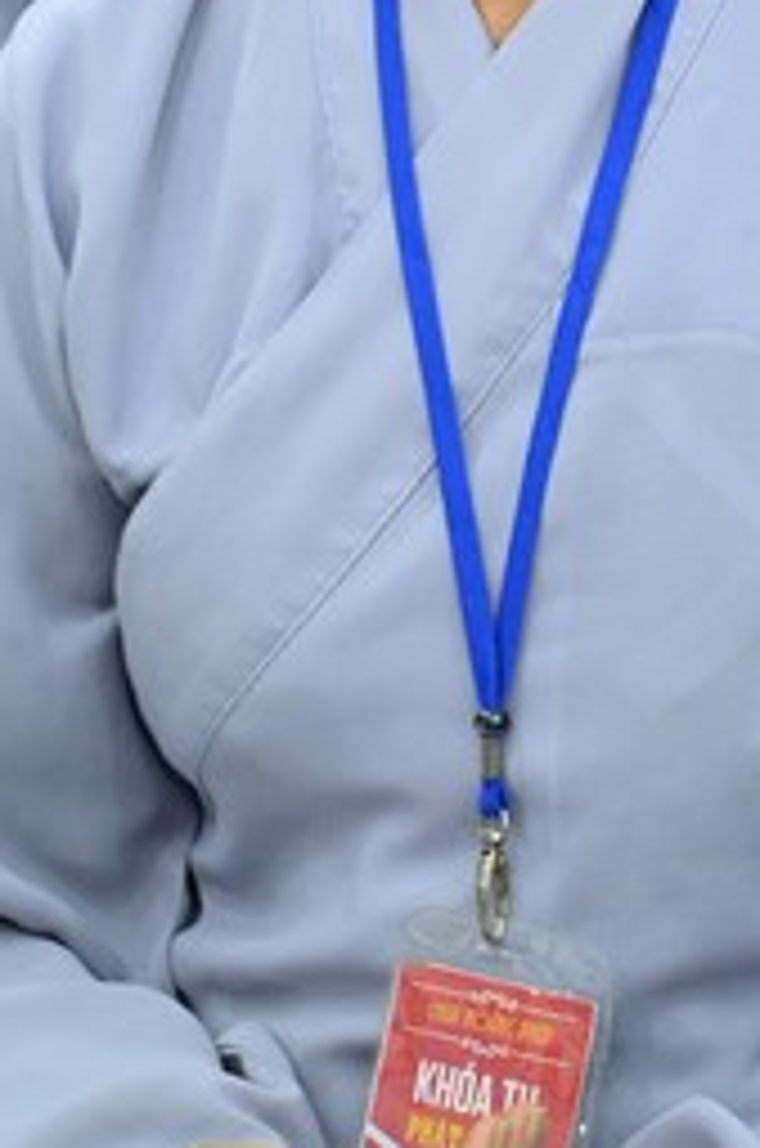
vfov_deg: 6.7
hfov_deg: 4.5
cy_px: -108
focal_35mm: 306
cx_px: 414
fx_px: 9729
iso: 5000
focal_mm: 120
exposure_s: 1/160
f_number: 4
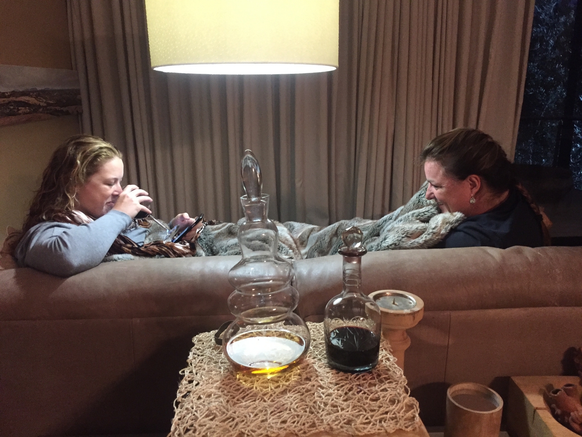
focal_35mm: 29
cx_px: 291
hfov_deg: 61.7
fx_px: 488
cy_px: 218
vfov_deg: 48.2
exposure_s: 1/17
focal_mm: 4.15
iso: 250
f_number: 2.2
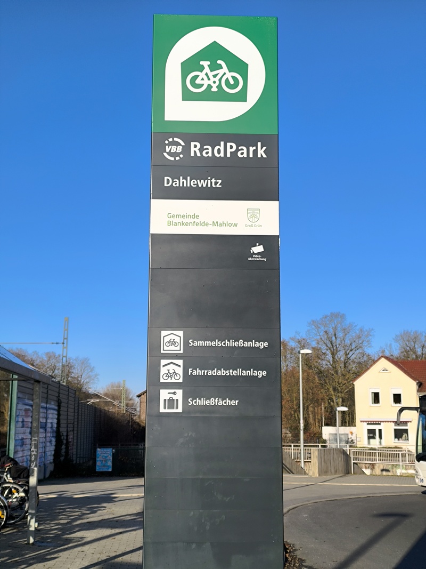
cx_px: 213
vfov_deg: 41.2
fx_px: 755
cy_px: 284
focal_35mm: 46
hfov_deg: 31.5
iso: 50
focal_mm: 6.14
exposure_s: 1/1408
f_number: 1.65
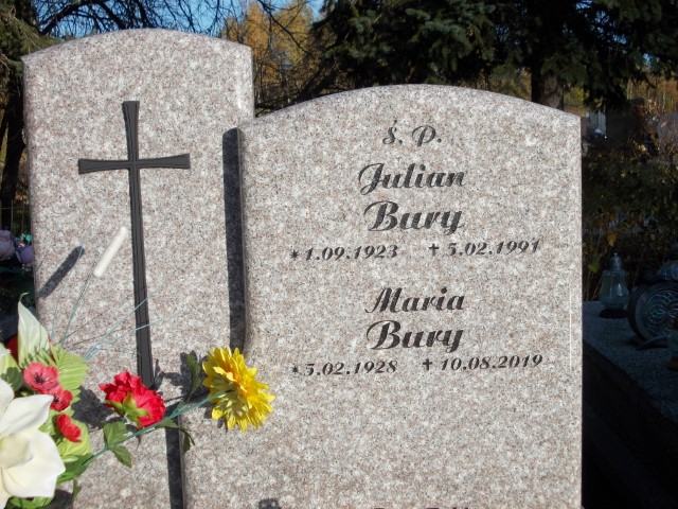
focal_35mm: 51
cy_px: 254
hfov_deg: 37.5
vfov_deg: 28.6
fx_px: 999
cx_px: 339
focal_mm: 7.2
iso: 80
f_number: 3.6
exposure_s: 1/640
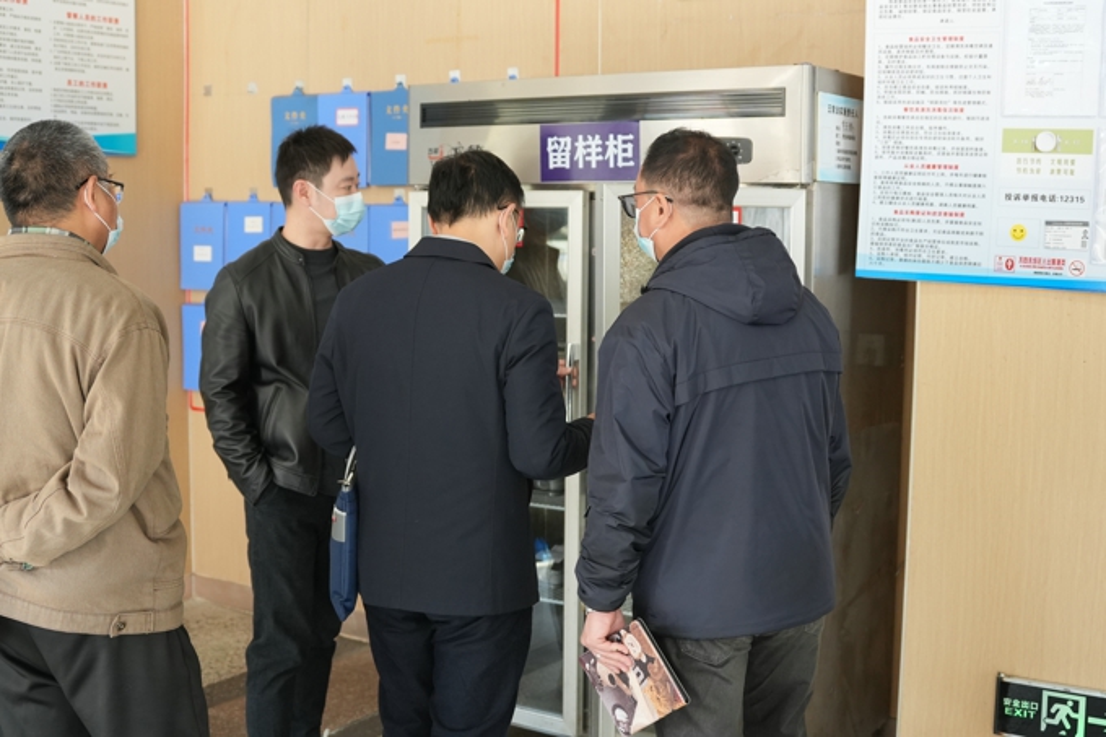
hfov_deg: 42.8
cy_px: 368
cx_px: 553
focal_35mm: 46
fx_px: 1413
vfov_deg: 29.2
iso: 1250
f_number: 2.8
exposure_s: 1/320
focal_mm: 31
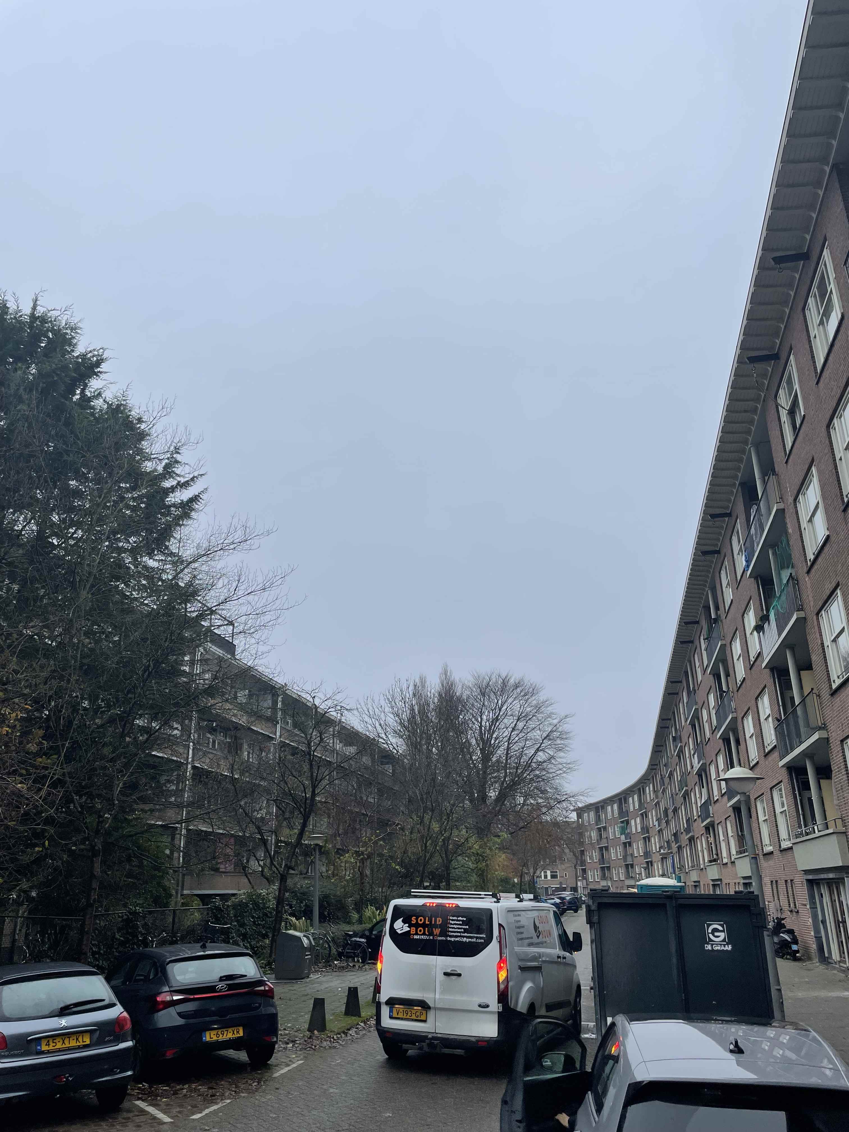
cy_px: 566
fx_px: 850
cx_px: 424
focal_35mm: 26
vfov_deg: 67.3
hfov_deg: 53.1
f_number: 1.6
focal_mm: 4.2
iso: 32
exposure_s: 1/553
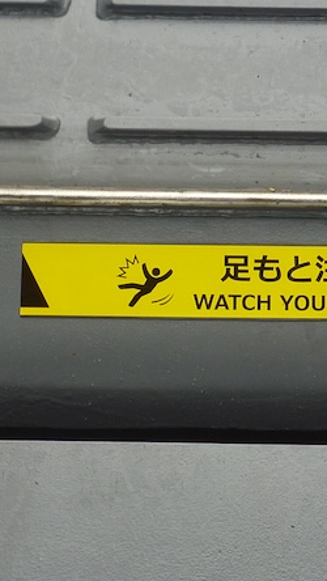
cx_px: 264
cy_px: 290
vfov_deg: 26.2
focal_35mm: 81
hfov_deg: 14.8
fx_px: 1248
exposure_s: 1/80
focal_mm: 4.9
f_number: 2.9
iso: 80
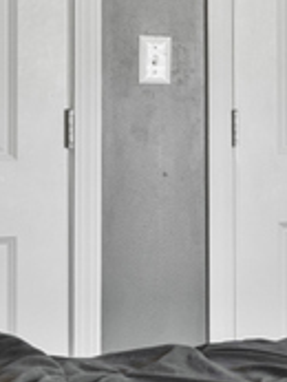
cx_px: 903
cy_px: 88
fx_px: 1391
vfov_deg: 15.6
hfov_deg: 9.1
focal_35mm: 126
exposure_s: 1/1.67
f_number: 7.1
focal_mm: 14
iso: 640
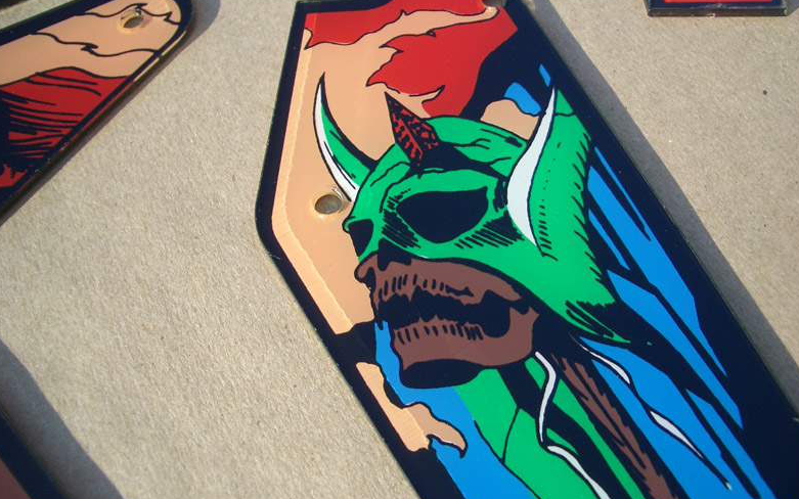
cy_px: 228
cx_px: 403
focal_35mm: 38
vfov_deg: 33.6
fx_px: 827
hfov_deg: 51.5
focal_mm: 5.8
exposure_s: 1/640
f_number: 2.6
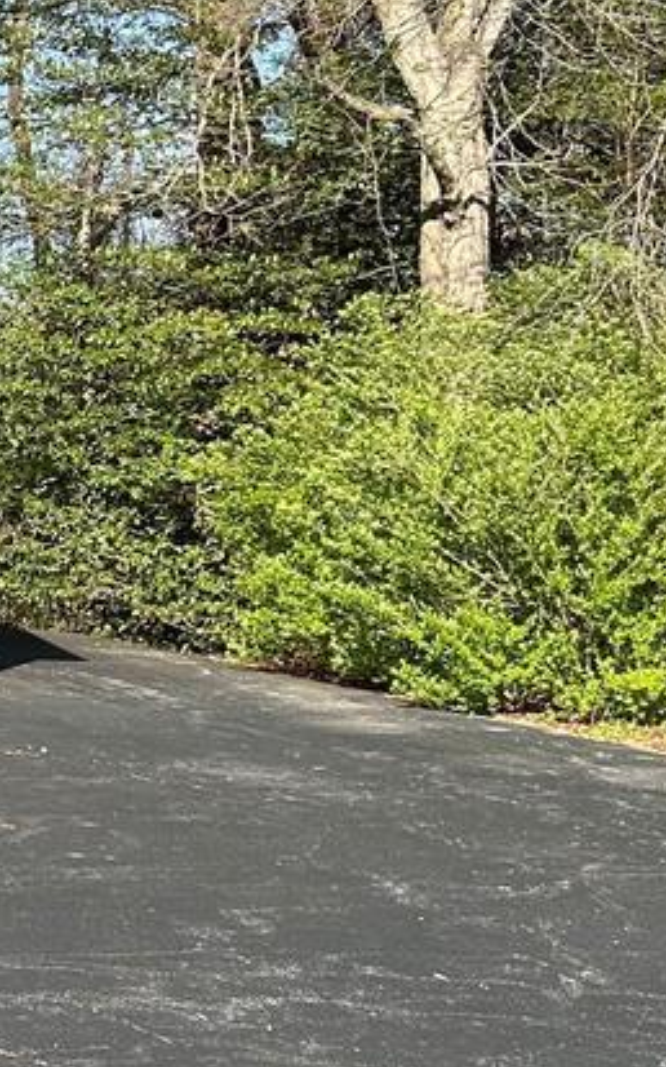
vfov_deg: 21.6
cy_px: 504
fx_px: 2789
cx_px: -712
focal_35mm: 96
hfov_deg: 12.0
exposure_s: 1/2841
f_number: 1.5
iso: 50
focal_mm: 5.7
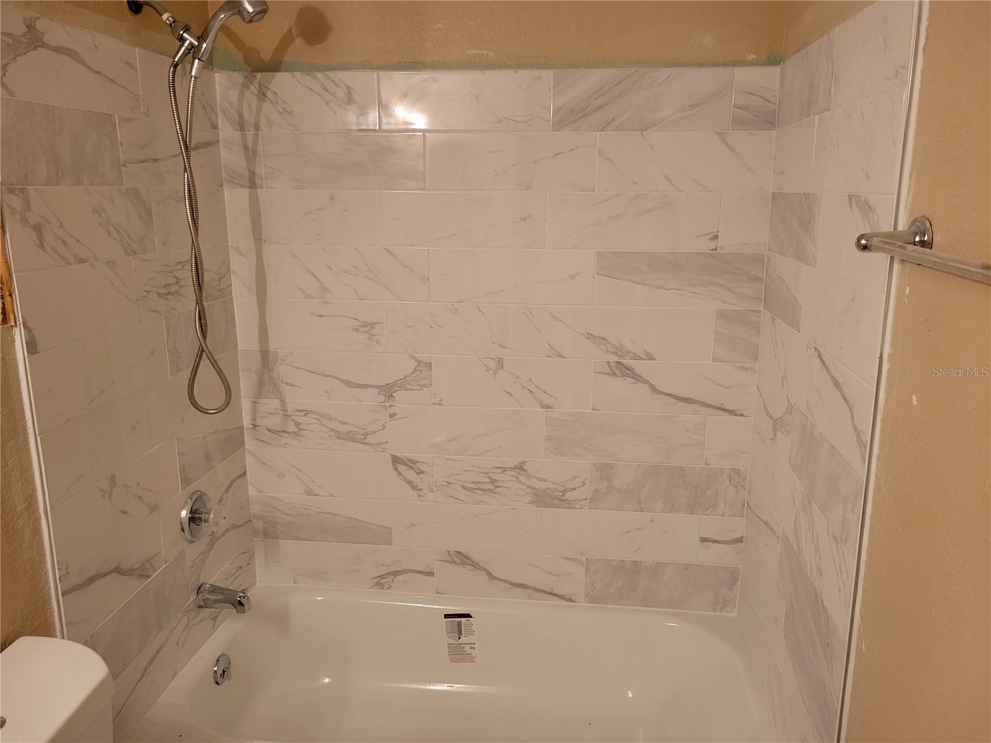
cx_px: 496
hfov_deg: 67.3
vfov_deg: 53.1
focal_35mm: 26
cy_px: 372
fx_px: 744
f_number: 1.8
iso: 250
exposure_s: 1/40
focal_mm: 5.4
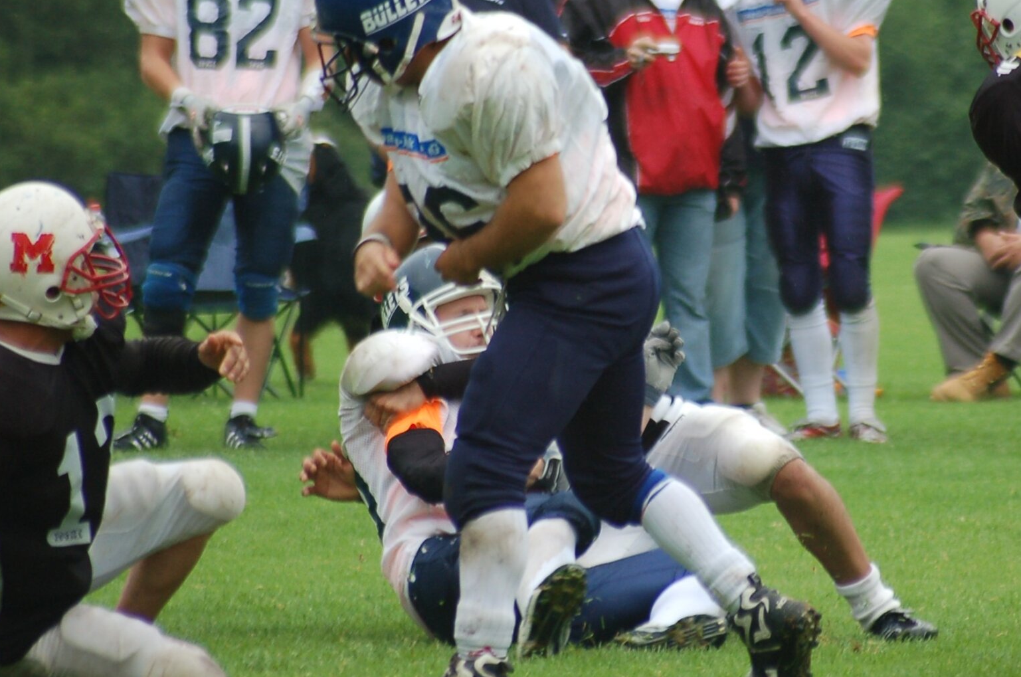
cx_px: 711
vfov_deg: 2.1
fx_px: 18232
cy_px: 238
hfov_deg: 3.2
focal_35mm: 644
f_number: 5.6
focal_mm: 300
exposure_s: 1/500
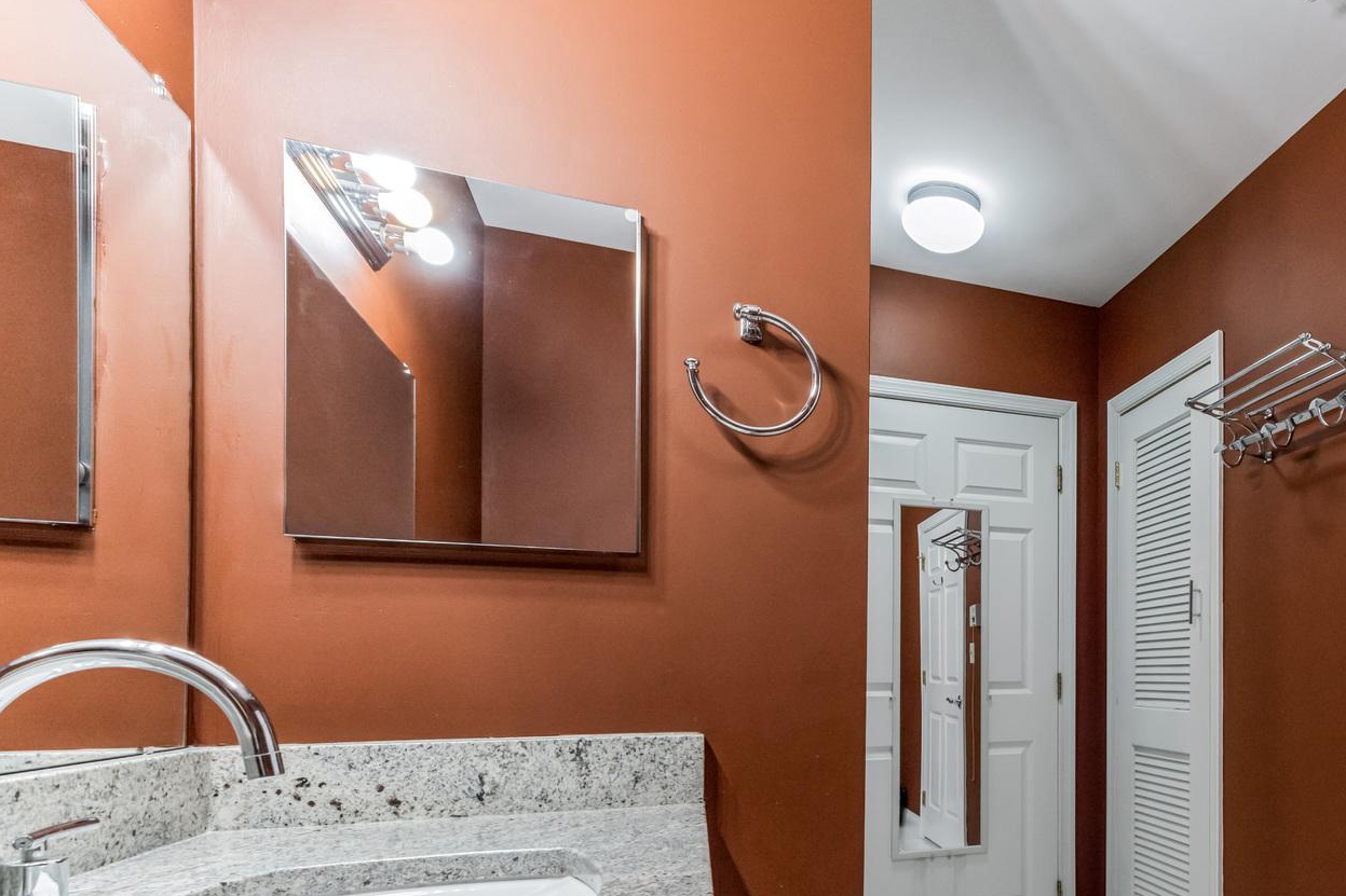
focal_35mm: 23
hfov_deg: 69.0
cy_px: 705
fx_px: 860
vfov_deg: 51.9
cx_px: 1070
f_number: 8
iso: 500
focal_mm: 14
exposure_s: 1/25
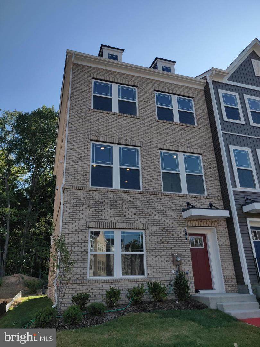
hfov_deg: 54.9
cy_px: 174
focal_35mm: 25
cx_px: 130
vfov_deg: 69.4
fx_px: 250
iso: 100
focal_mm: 4.25
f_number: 1.7
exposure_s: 1/1602
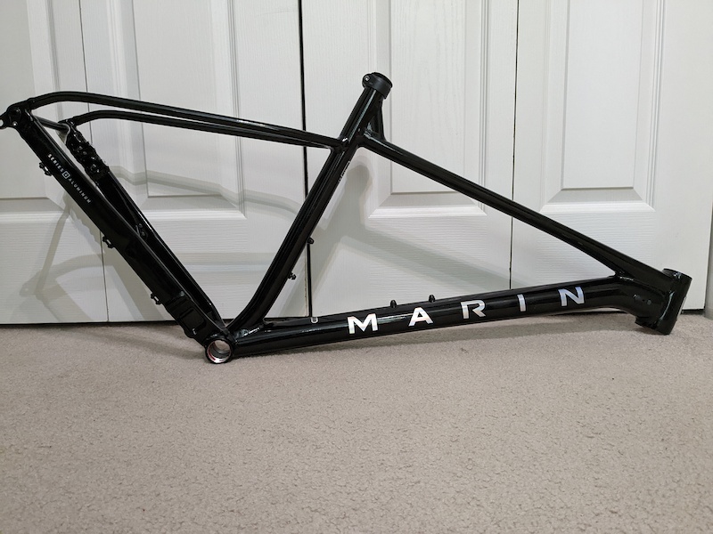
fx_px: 556
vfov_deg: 51.4
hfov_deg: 65.3
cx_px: 356
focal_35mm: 27
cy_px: 267
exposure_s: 1/24
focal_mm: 4.38
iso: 453
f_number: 1.73
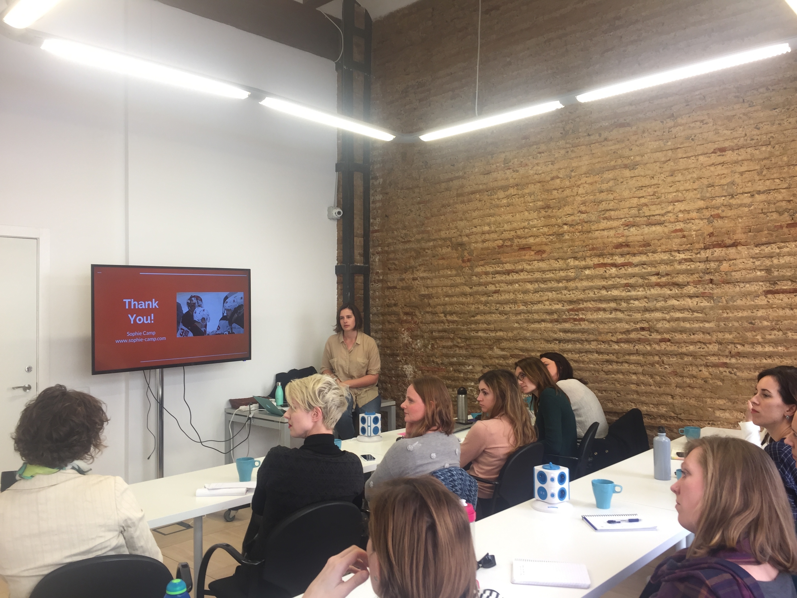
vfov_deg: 48.2
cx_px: 398
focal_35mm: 29
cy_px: 299
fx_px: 668
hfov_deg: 61.7
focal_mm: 4.15
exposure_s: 1/33
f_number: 2.2
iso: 32
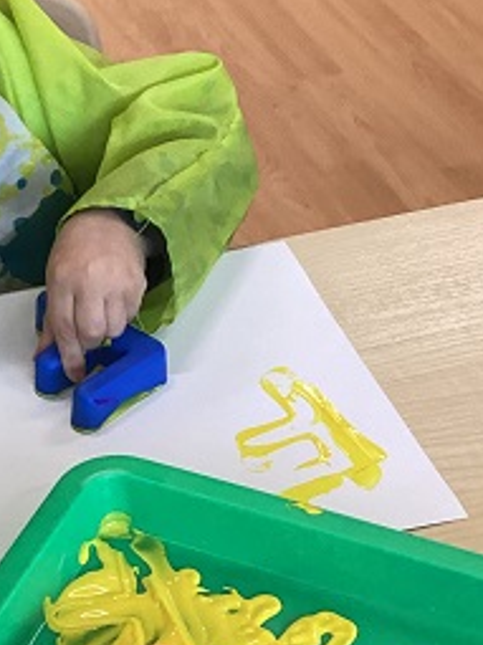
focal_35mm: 81
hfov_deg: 18.1
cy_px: 425
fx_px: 1508
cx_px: 137
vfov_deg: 24.0
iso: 200
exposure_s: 1/60
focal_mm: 3.3
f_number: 2.4
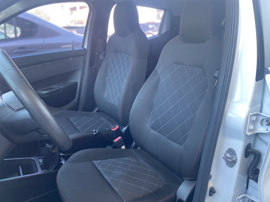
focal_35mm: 26
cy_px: 101
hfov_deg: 67.3
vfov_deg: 53.1
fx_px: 203
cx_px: 135
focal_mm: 4.25
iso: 125
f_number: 1.8
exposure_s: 1/86
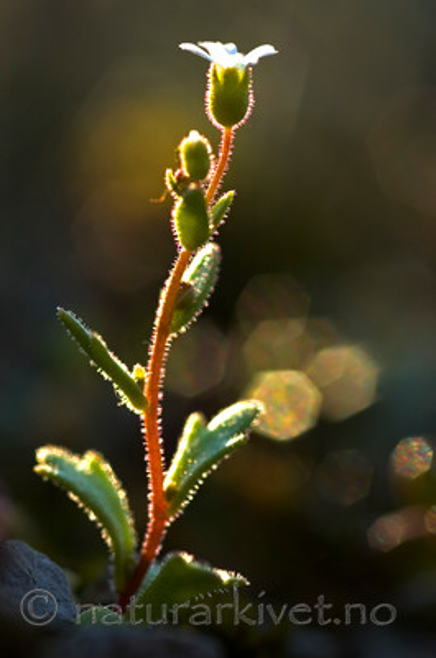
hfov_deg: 8.7
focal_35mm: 158
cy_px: 329
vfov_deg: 13.1
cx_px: 218
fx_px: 2873
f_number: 6.3
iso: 200
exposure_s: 1/400
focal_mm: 105
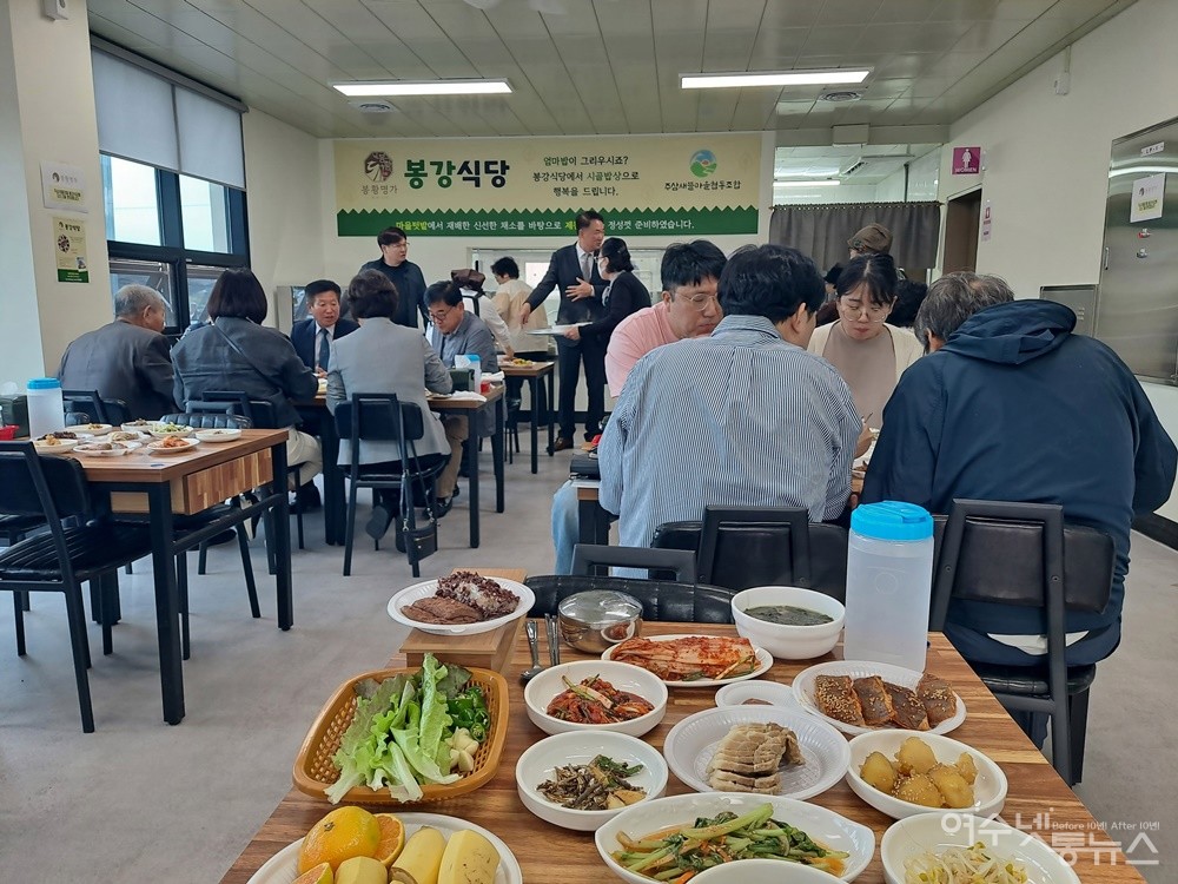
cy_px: 442
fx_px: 817
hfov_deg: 71.6
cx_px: 589
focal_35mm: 24
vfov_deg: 56.8
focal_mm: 5.23
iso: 64
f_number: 1.8
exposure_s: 1/60
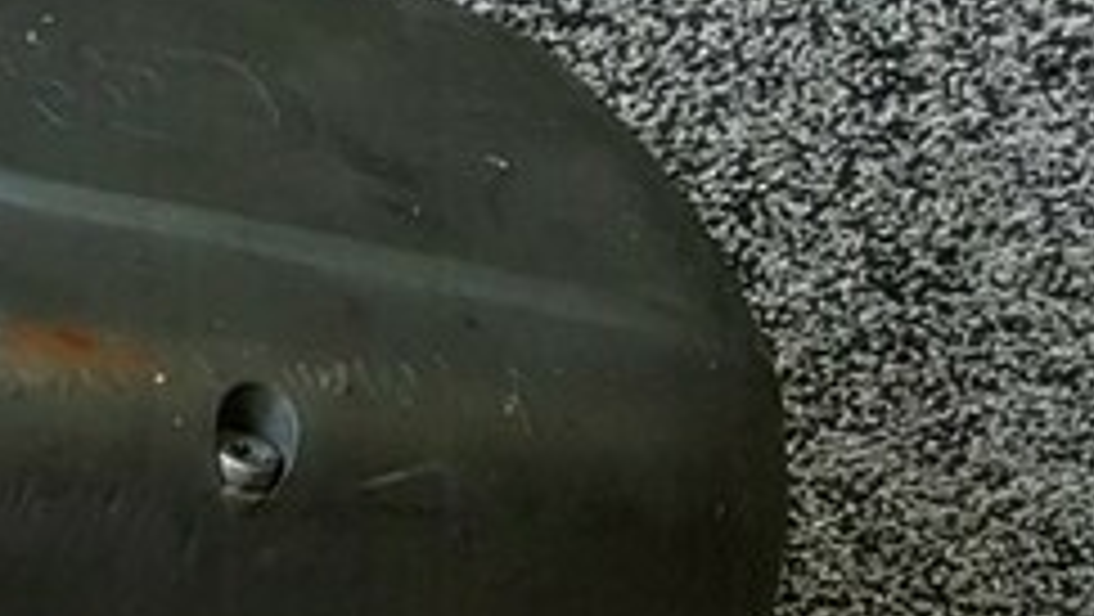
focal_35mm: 149
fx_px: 4325
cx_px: -1558
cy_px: 225
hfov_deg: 11.7
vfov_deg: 8.2
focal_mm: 4.2
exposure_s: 1/50
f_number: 1.7
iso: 64
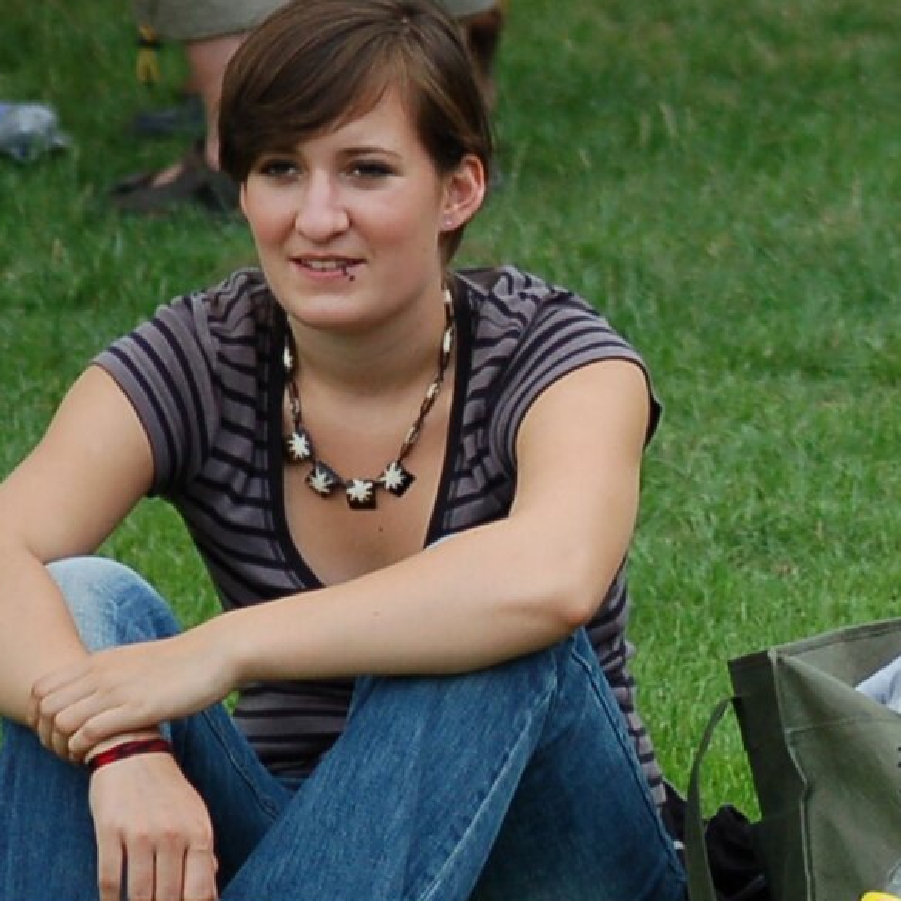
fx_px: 13416
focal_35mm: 456
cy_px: 656
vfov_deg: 3.8
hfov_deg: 3.8
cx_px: 1574
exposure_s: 1/800
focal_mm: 95
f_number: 4.2
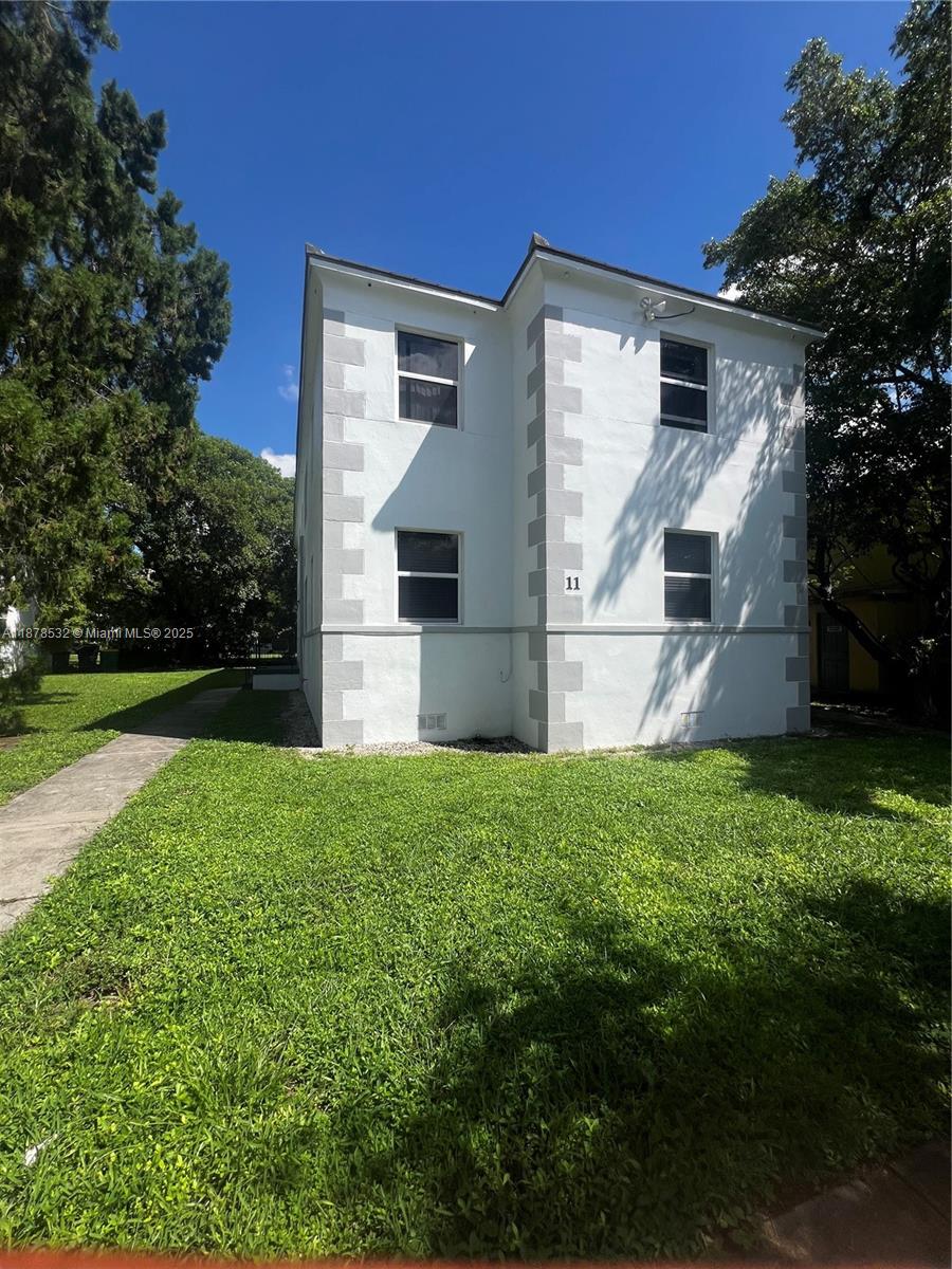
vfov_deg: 106.2
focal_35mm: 13
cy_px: 634
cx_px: 476
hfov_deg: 89.9
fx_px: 477
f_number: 1.8
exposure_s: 1/2732
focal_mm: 1.57
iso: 32
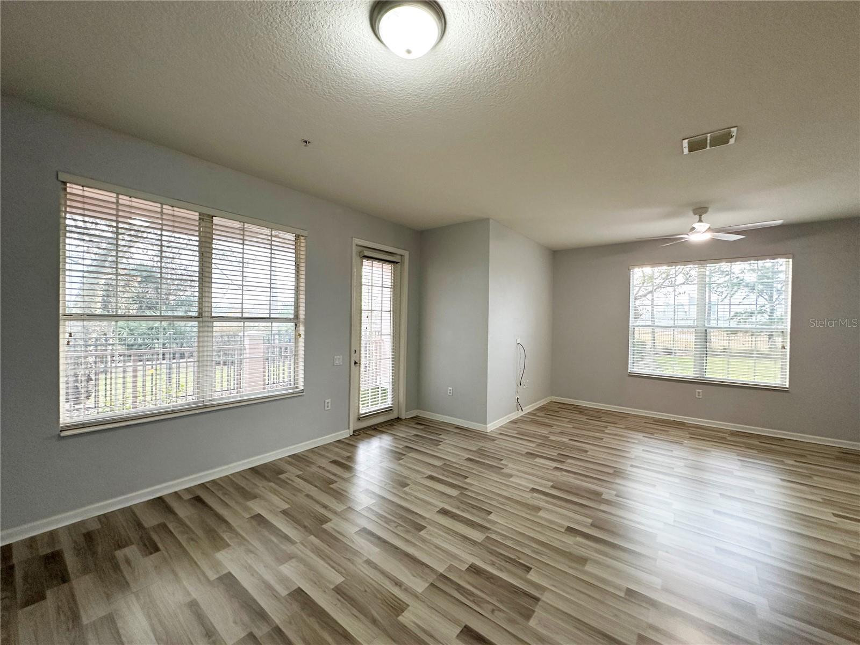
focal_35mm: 14
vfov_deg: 85.7
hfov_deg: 102.1
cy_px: 322
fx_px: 348
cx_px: 430
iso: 160
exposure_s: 1/60
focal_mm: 2.22
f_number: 2.2
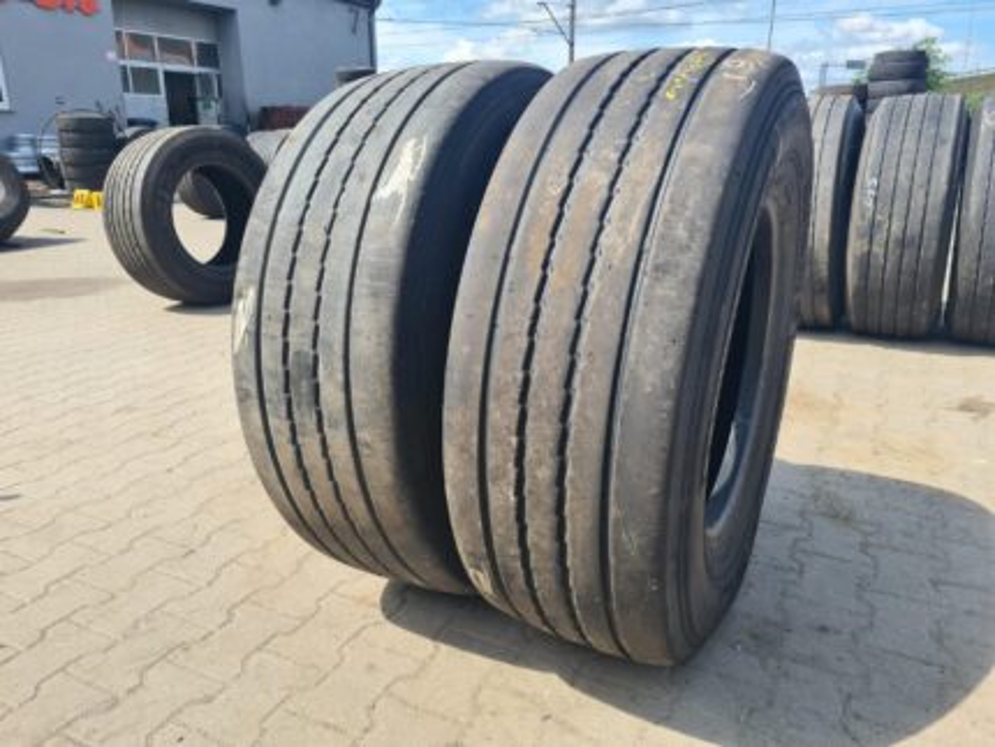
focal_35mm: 26
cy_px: 374
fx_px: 748
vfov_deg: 53.1
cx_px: 498
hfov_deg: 67.3
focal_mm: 5.4
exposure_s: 1/1080
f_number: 1.8
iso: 50
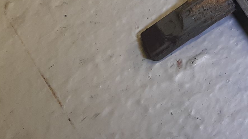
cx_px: 255
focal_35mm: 65
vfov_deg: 18.1
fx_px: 427
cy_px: 1
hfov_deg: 29.9
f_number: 1.7
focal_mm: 3.93
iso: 80
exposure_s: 1/50
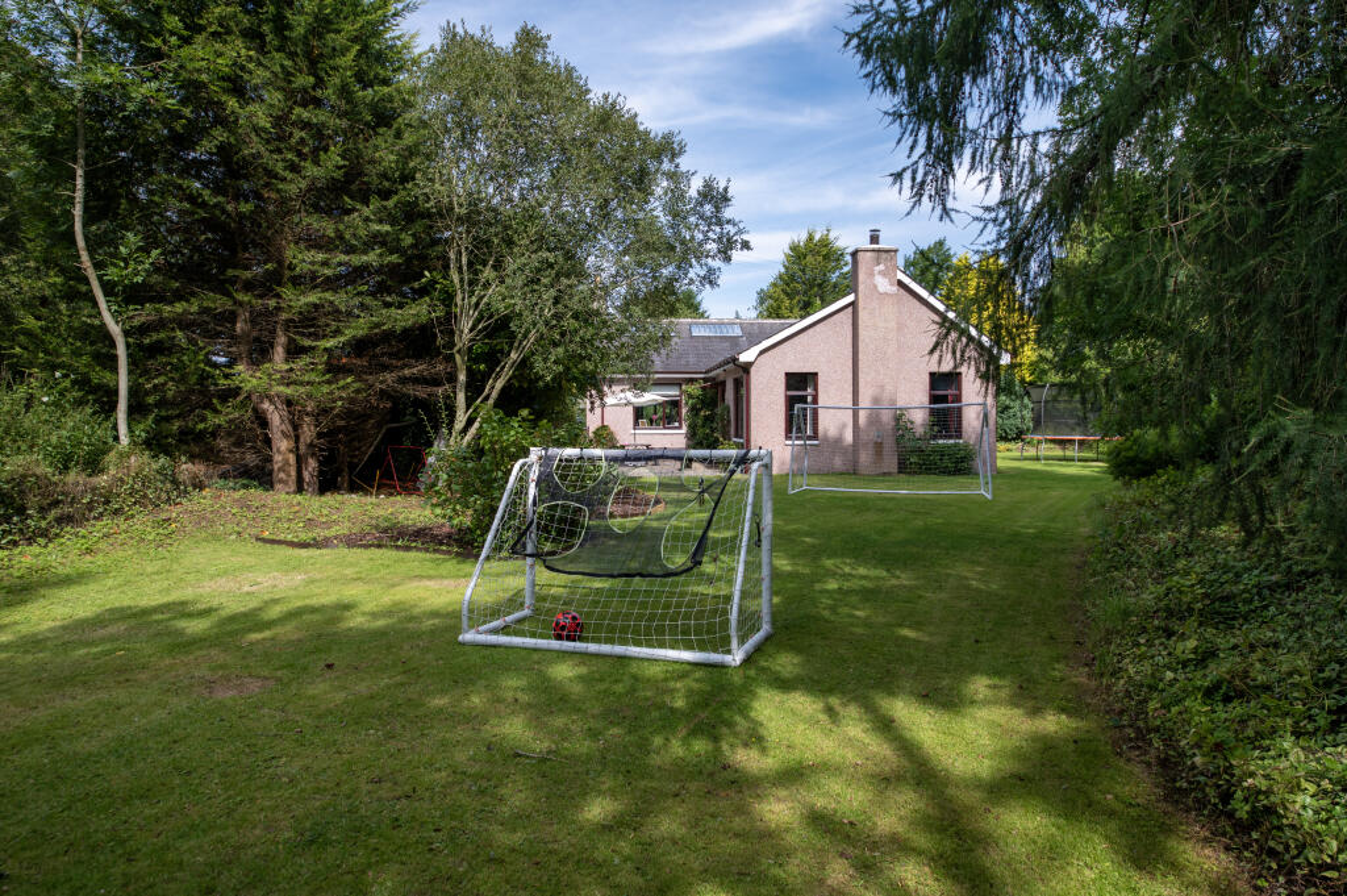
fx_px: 860
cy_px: 448
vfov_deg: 55.0
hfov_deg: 76.1
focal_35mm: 23
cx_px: 674
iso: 400
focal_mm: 23
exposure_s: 1/800
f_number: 8
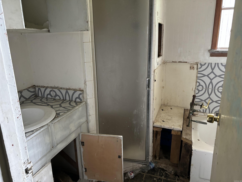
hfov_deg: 67.3
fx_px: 182
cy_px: 91
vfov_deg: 53.1
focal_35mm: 26
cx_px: 121
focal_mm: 5.96
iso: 500
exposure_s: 1/49
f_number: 1.6
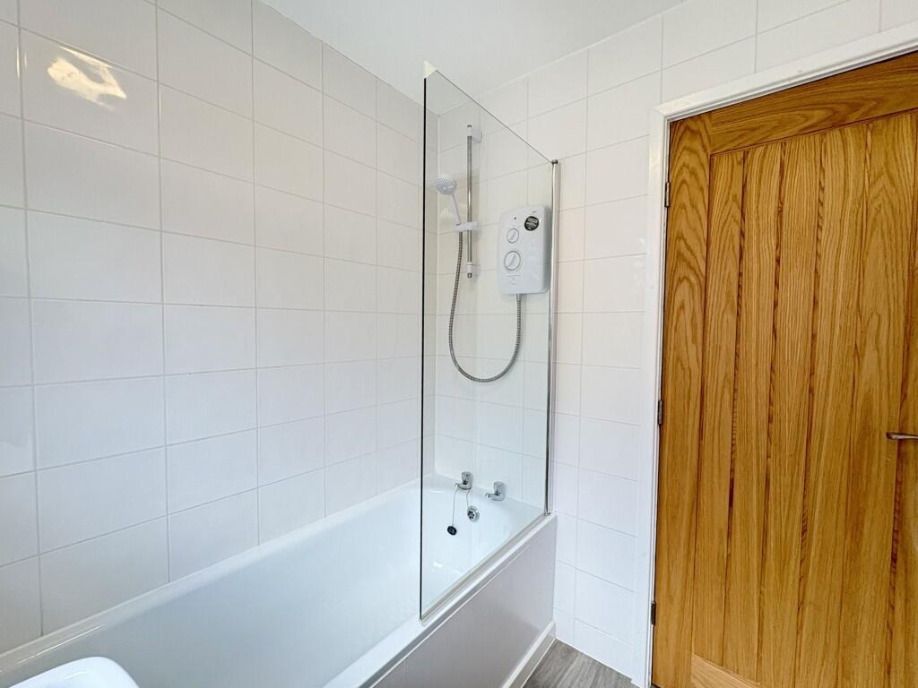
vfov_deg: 85.7
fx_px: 371
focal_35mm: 14
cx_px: 459
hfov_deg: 102.1
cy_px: 344
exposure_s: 1/100
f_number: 2.2
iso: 160
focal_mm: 2.22
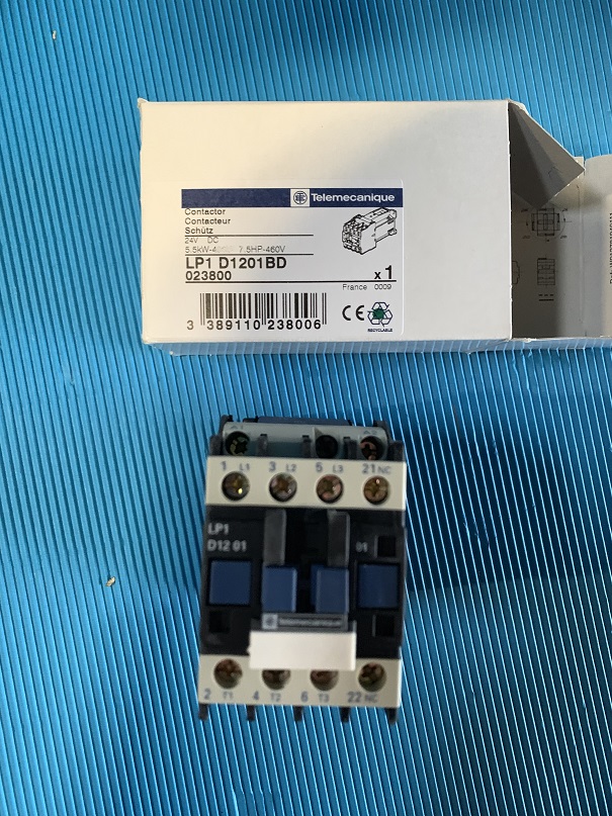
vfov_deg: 67.3
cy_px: 408
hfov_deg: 53.1
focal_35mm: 26
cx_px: 306
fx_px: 613
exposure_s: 1/30
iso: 640
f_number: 1.8
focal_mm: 4.25
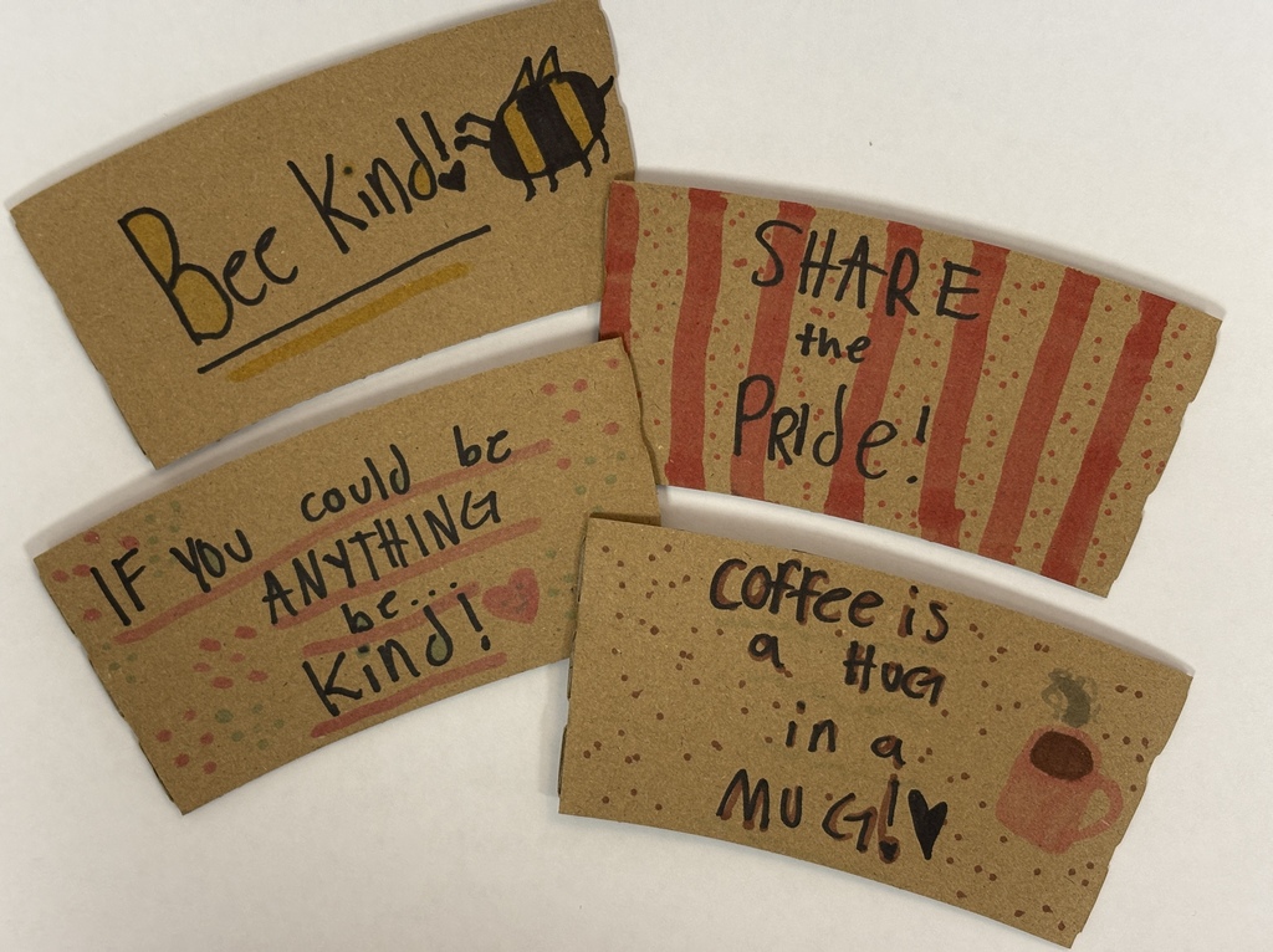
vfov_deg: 28.0
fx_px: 1911
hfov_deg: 36.9
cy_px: 476
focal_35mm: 52
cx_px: 636
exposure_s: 1/60
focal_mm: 5.96
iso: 64
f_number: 1.6
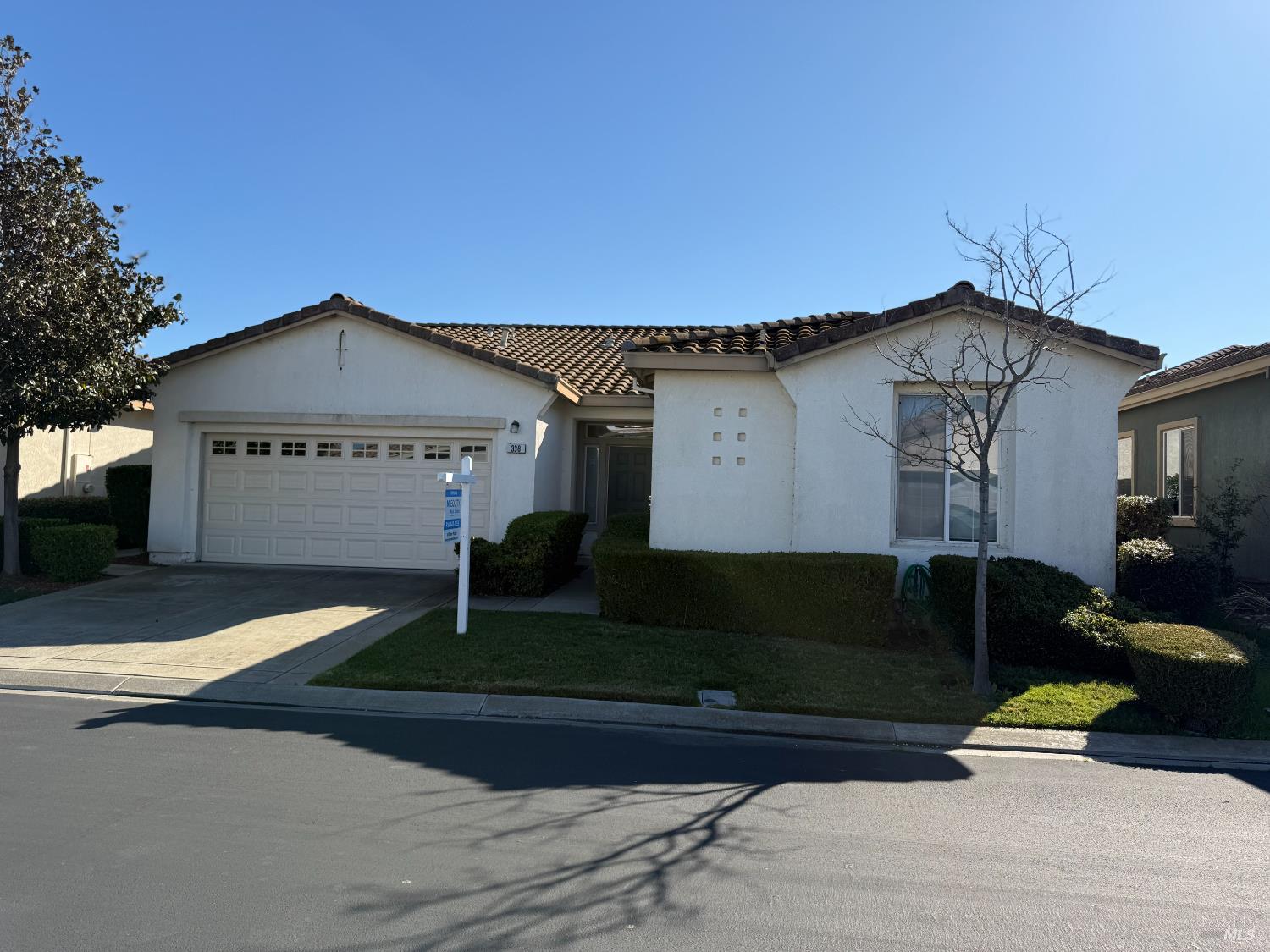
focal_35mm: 24
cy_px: 476
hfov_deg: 71.6
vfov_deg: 56.8
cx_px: 635
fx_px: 881
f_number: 1.78
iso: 80
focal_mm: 6.76
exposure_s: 1/4405
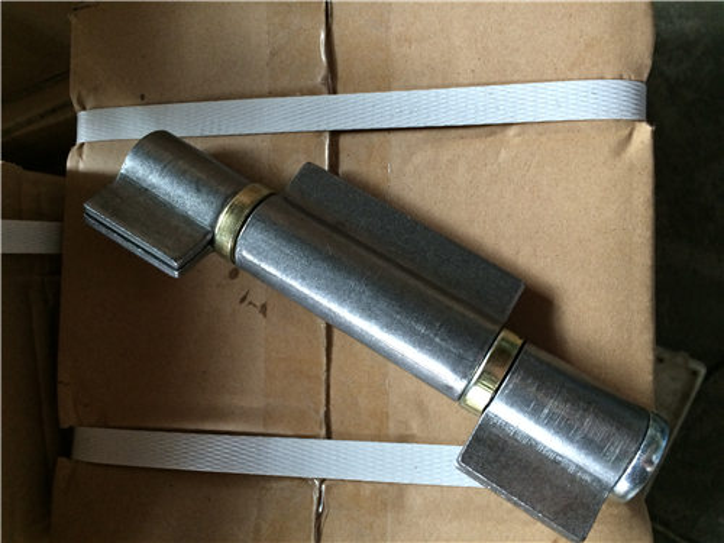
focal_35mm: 30
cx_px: 362
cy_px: 272
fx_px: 627
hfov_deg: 60.0
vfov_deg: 46.8
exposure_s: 1/30
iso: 250
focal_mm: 4.12
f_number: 2.2
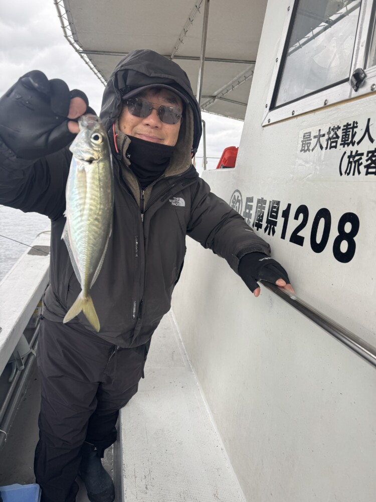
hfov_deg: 56.8
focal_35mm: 24
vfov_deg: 71.6
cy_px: 251
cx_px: 188
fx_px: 348
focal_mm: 6.76
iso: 80
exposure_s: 1/549
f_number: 1.78
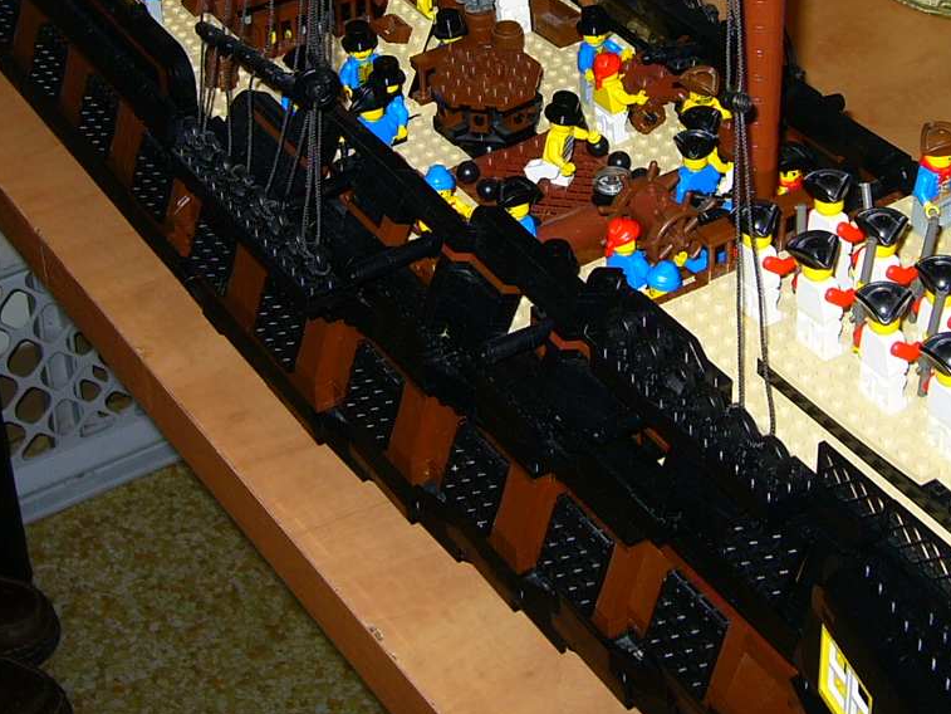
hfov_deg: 26.3
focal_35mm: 74
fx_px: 2033
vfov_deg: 19.4
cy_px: 25
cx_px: 557
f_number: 2.8
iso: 64
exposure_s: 1/60
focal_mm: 5.8
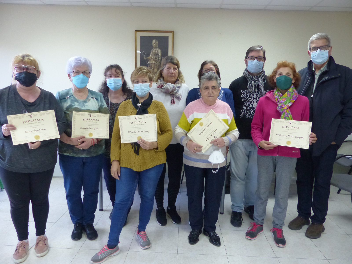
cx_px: 176
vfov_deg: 54.9
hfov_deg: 69.4
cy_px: 132
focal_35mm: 25
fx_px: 254
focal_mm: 4.5
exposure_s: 1/60
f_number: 2.8
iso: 400
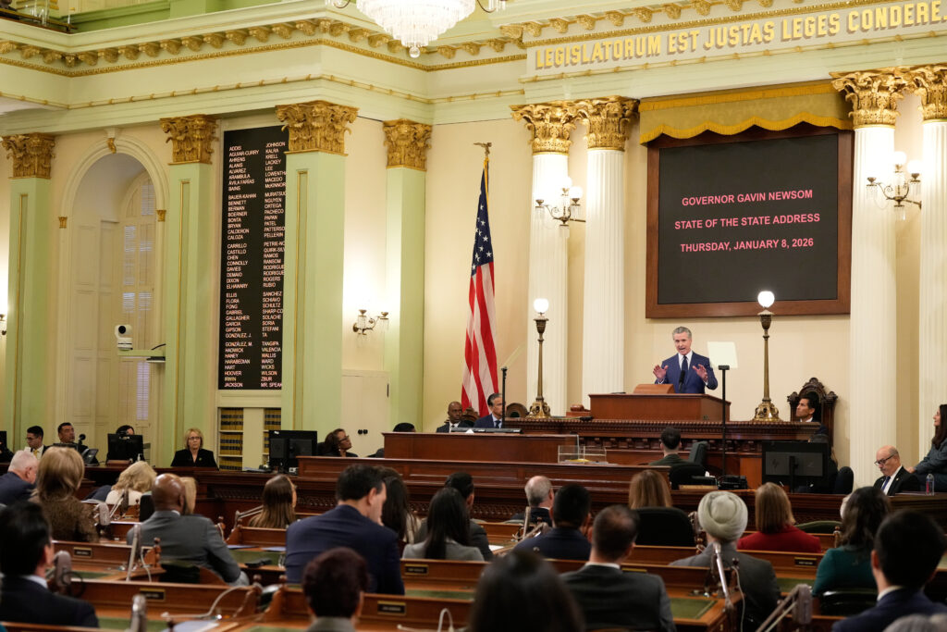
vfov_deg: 19.5
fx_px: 1842
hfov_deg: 28.8
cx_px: 474
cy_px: 316
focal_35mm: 70
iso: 4000
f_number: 4
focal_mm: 70
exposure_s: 1/200
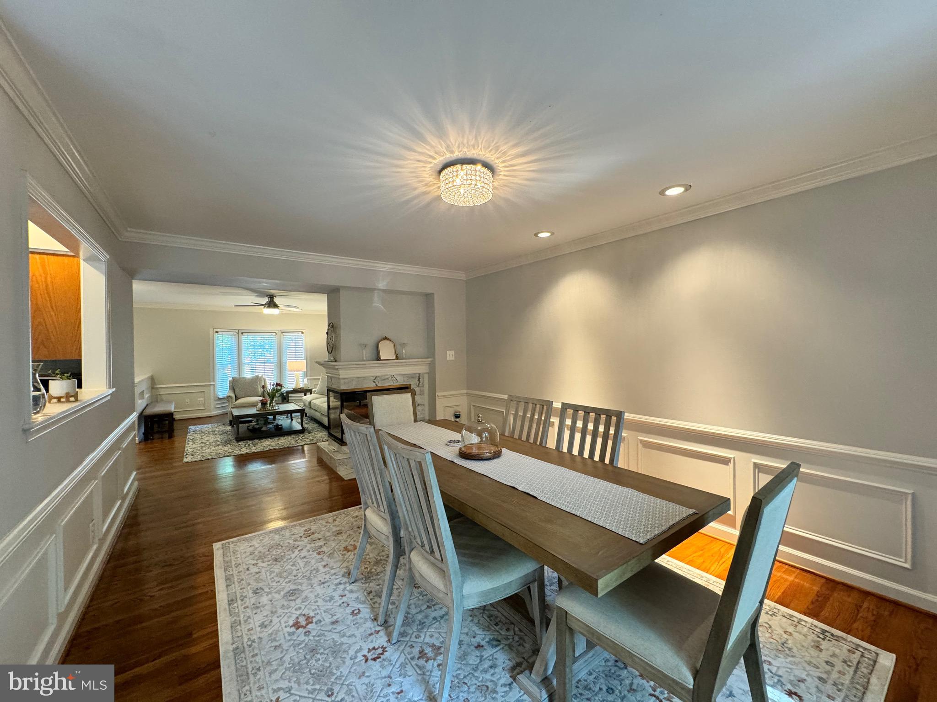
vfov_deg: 85.7
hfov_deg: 102.1
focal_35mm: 14
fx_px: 379
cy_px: 351
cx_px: 468
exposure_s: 1/60
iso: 250
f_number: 2.2
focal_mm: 2.22
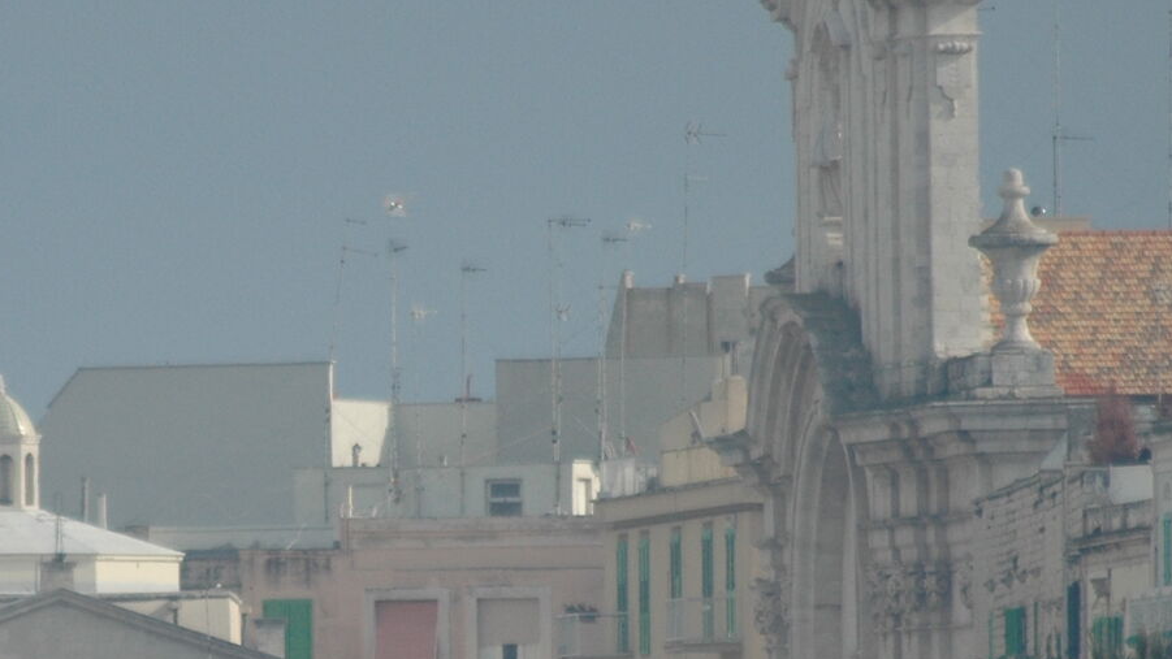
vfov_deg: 1.0
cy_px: 724
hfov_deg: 1.7
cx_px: 177
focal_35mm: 1254
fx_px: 38974
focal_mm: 300
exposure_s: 1/1600
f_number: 5.6
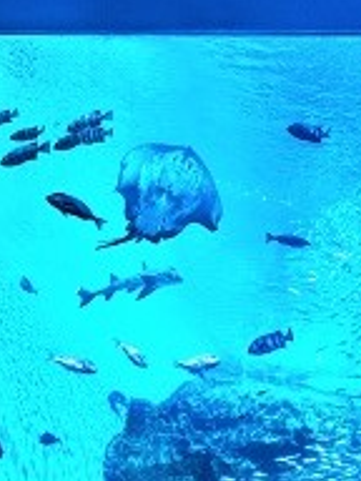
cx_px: 595
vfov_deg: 25.4
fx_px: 973
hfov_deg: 17.9
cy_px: 554
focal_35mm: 70
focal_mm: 19
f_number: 6.3
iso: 400
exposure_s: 1/125
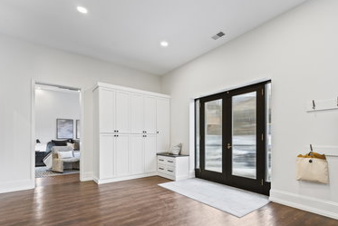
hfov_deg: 89.4
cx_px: 194
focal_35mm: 18
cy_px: 135
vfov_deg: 66.8
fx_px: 169
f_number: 7.1
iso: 640
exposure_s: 1/2
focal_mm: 14
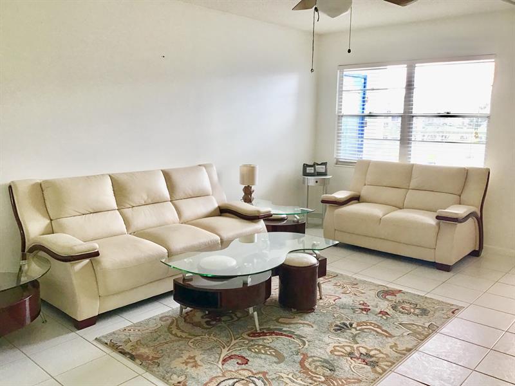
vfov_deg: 45.4
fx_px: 461
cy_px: 193
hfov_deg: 58.4
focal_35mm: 31
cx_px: 258
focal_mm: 3.3
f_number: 2.4
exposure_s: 1/40
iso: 25
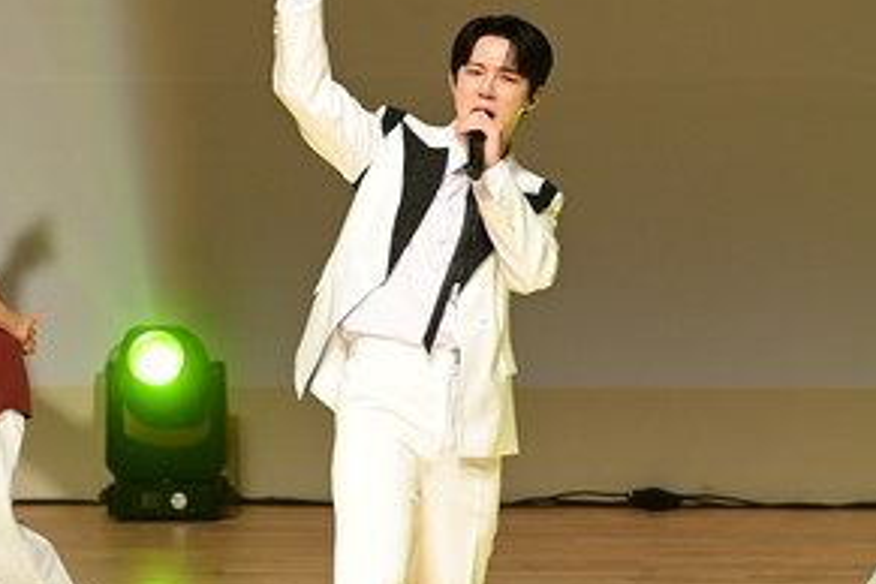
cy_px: 48
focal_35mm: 413
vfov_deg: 3.3
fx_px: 10049
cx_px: 455
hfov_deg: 5.0
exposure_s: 1/160
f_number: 4
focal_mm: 200
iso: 1600
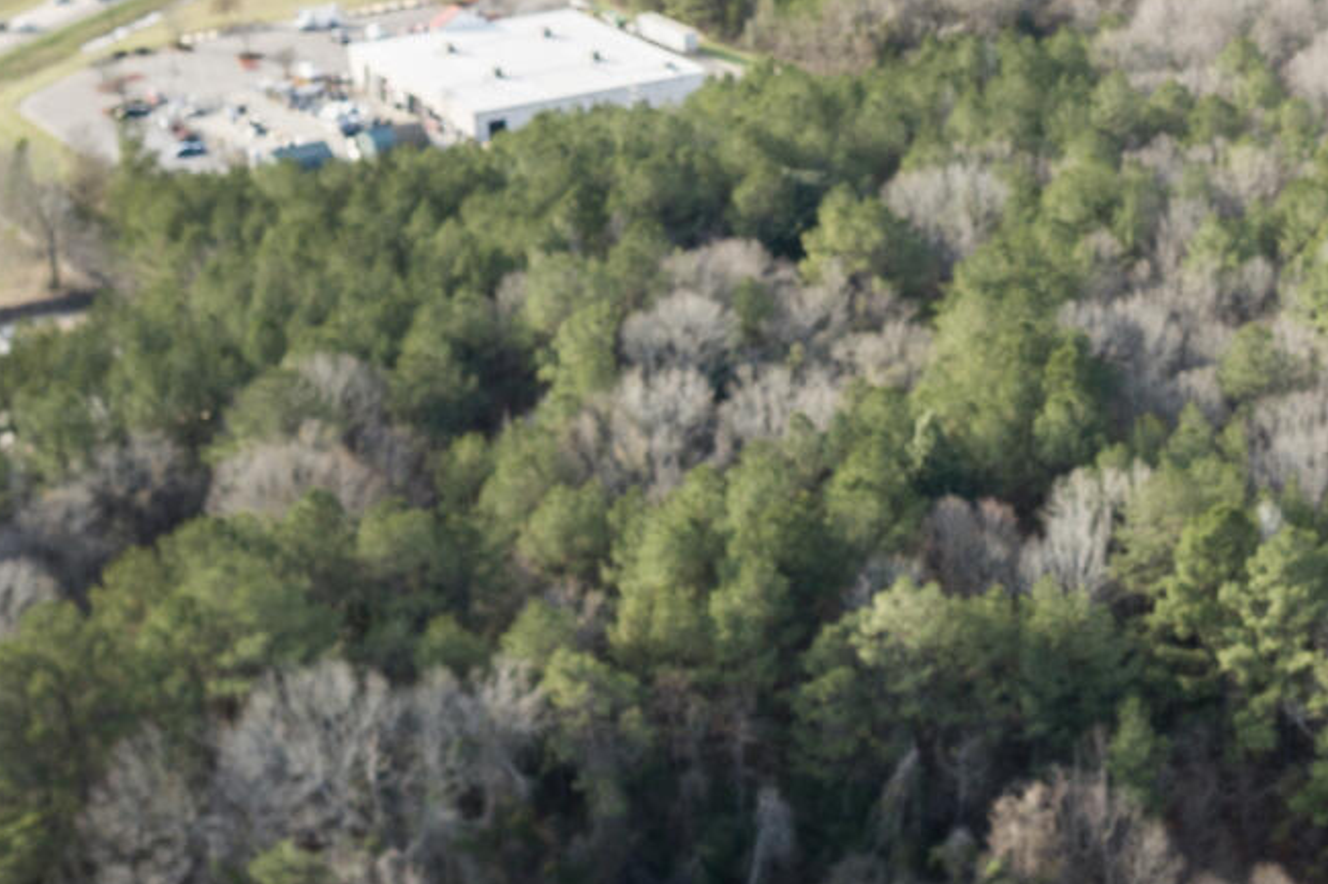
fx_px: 2728
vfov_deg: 18.4
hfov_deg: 26.3
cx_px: 1248
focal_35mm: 74
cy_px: 374
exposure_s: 1/100
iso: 100
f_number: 5.6
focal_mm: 8.8
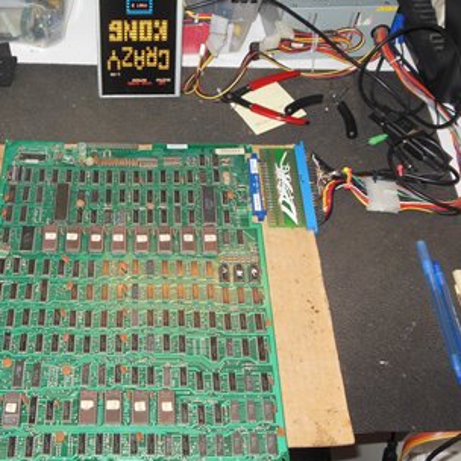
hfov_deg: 38.6
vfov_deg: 39.2
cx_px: 146
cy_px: 217
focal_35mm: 43
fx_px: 648
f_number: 3.5
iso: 200
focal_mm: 6
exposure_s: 1/30
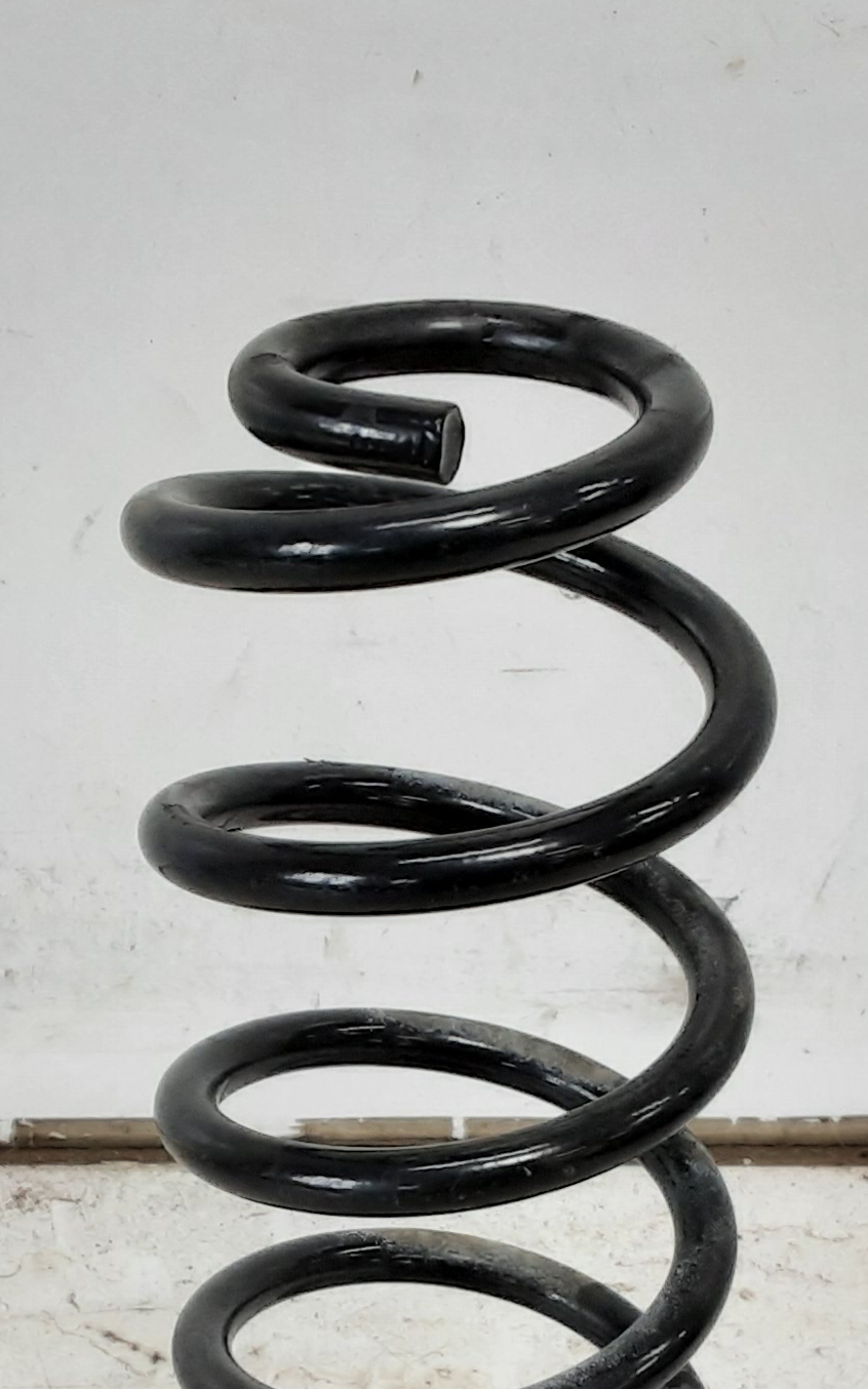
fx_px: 2612
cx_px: 317
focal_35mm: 69
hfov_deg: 18.8
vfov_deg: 28.9
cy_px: 1181
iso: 80
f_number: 1.9
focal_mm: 2.91
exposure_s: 1/100
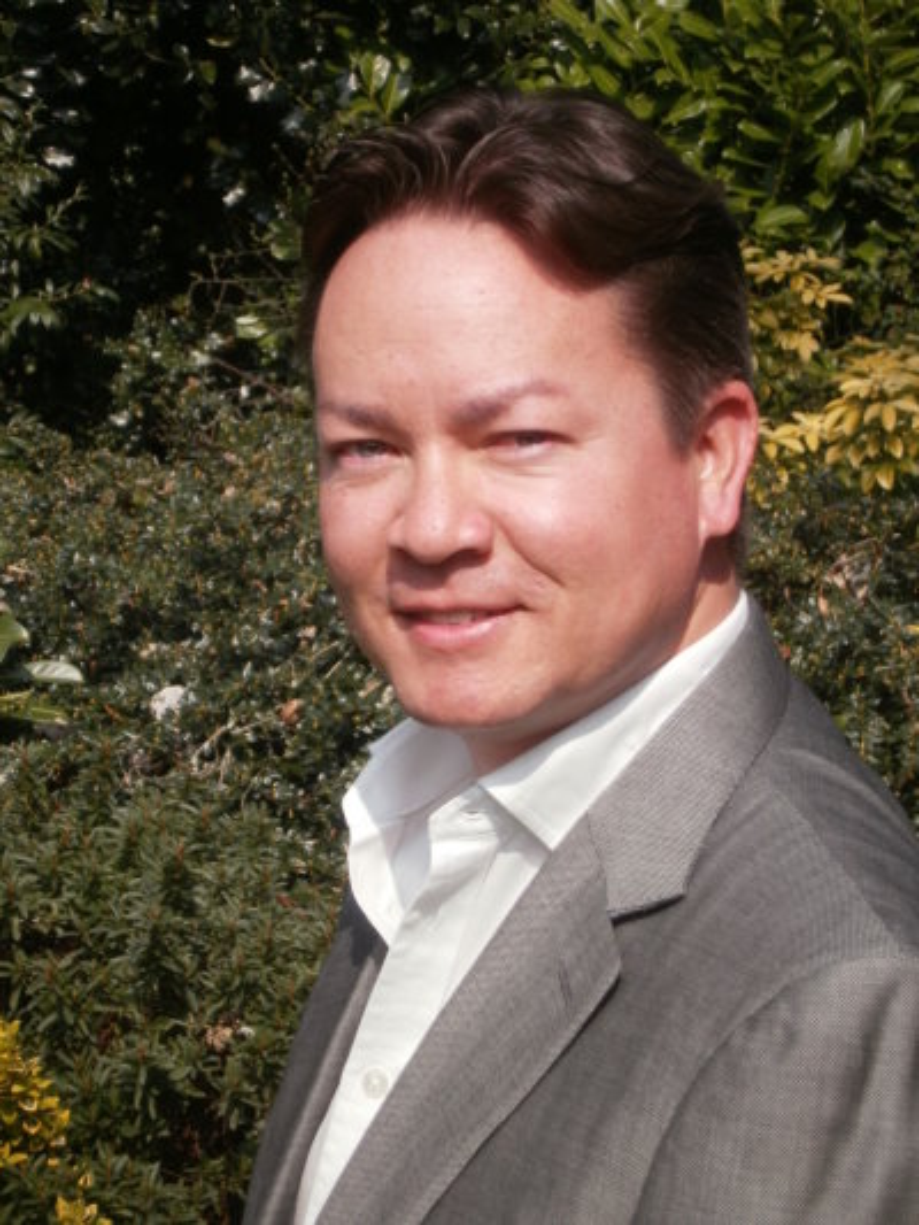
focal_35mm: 90
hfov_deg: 16.4
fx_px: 3185
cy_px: 612
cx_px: 460
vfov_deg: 21.8
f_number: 5.5
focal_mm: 15.91
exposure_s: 1/400
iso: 100
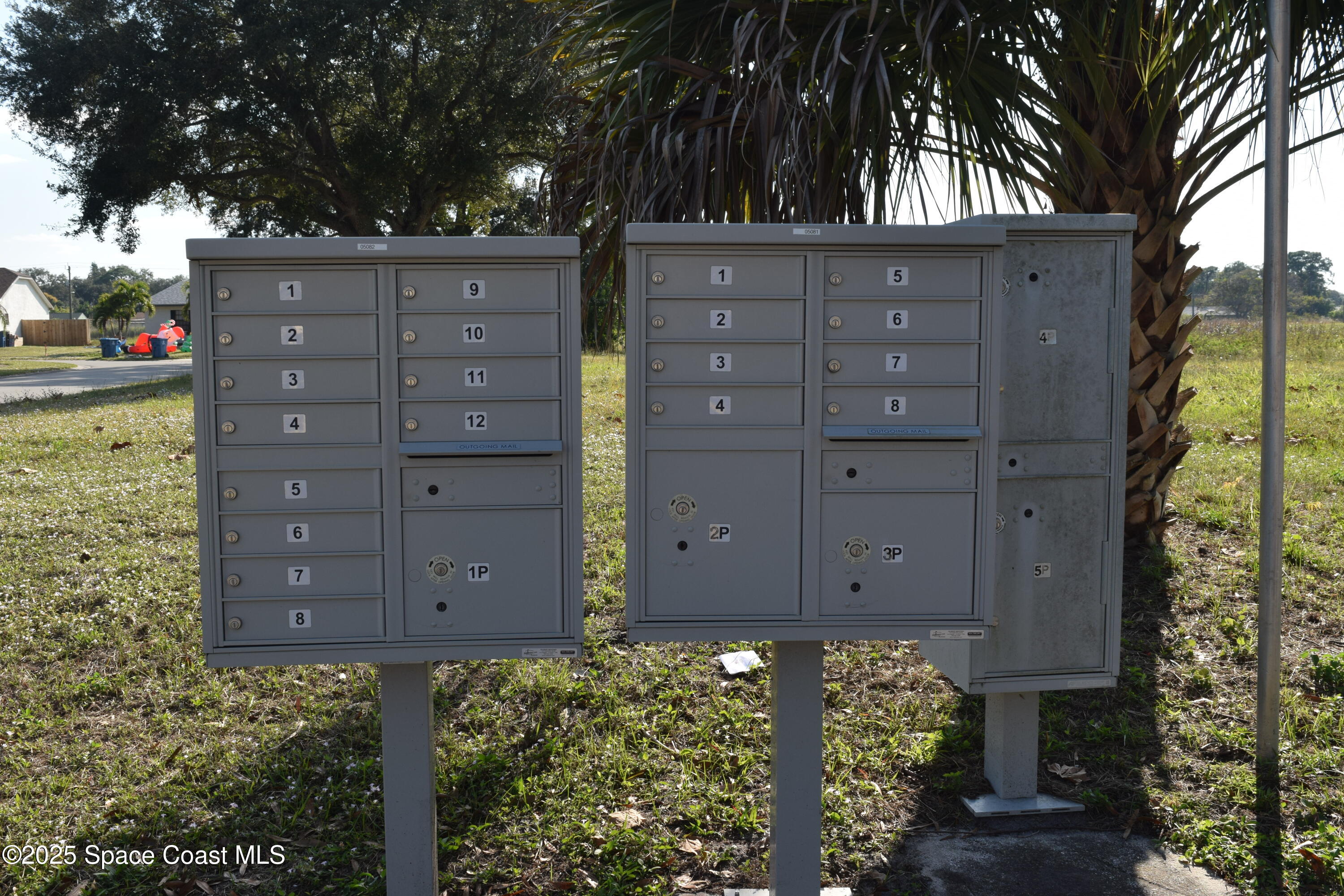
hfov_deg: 51.3
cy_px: 448
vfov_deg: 35.5
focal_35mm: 38
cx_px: 672
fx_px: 1400
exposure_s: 1/320
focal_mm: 25
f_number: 9
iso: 200
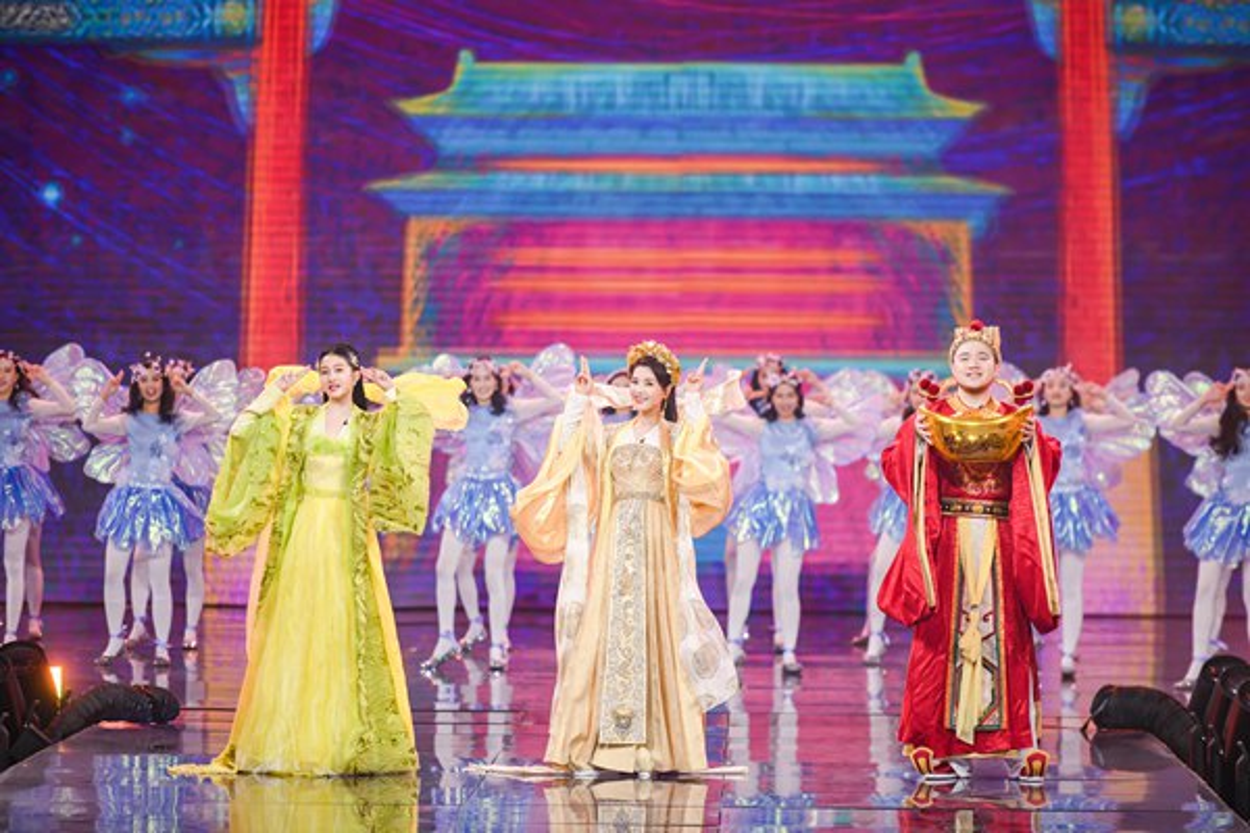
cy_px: 416
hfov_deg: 10.5
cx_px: 625
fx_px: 6770
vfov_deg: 7.0
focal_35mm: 195
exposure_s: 1/800
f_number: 2.8
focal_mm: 195
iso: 800
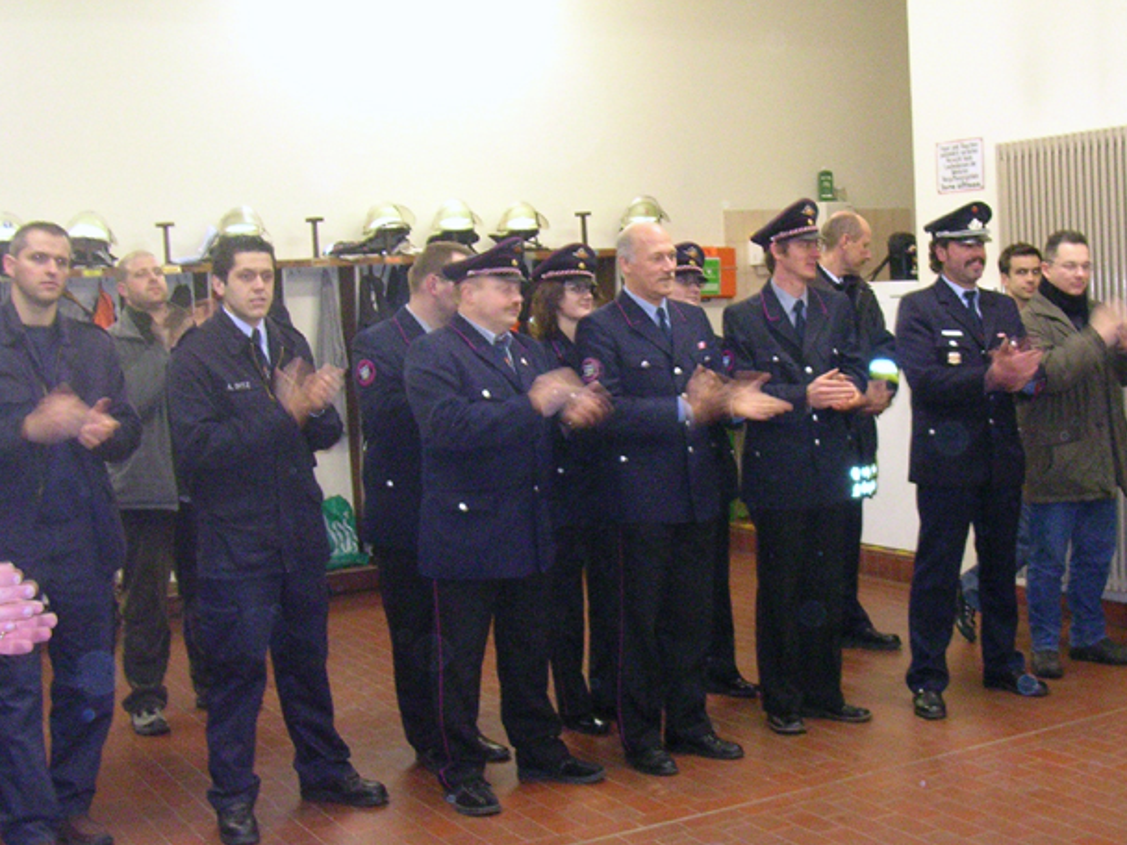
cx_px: 684
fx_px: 1628
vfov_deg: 29.1
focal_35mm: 50
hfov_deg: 38.0
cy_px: 476
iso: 400
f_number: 2.8
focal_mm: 5.8
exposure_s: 1/10
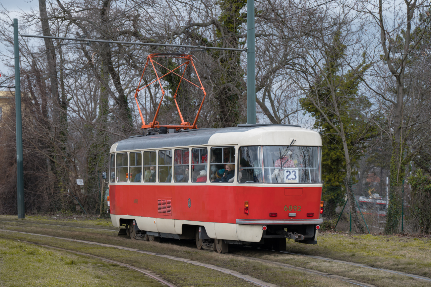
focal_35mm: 115
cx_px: 216
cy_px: 144
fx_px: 1376
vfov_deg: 11.9
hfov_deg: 17.8
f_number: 6.3
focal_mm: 115
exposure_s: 1/640
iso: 400
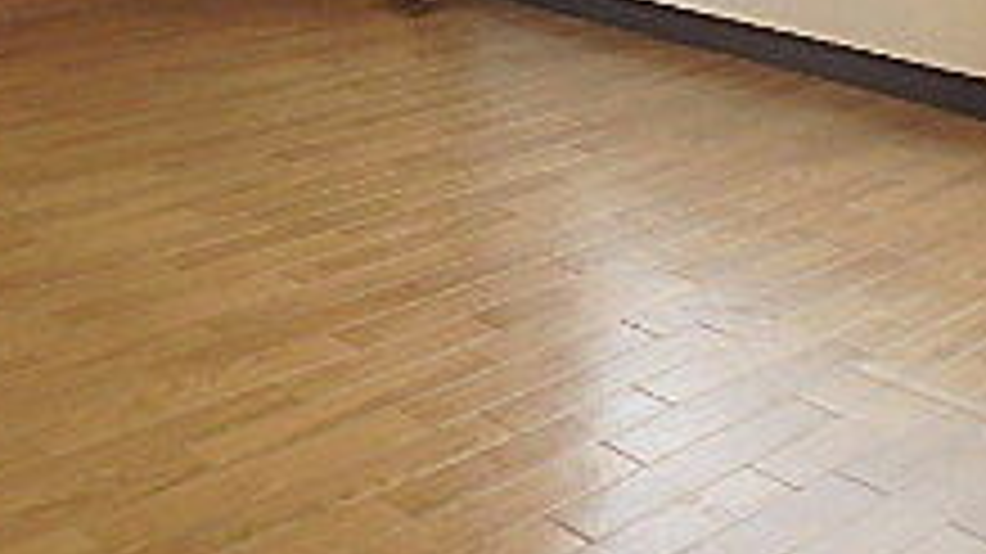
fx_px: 1751
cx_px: 653
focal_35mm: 67
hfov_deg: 31.2
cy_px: -297
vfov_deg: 16.3
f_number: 3.5
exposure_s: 1/30
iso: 320
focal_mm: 3.7
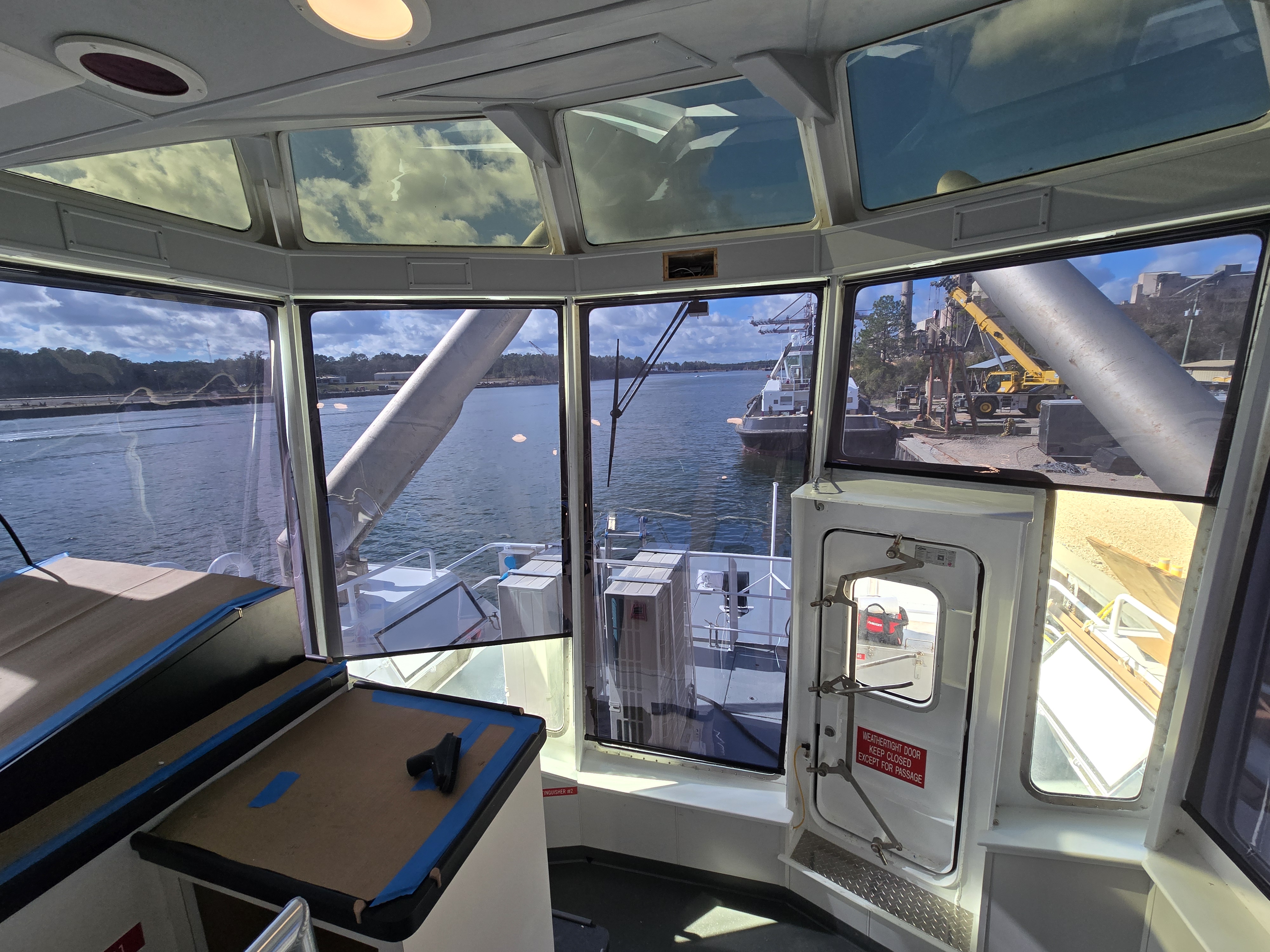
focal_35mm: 13
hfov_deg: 106.2
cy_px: 476
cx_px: 635
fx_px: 477
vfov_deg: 89.9
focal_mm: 2.2
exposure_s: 1/271
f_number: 2.2
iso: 50
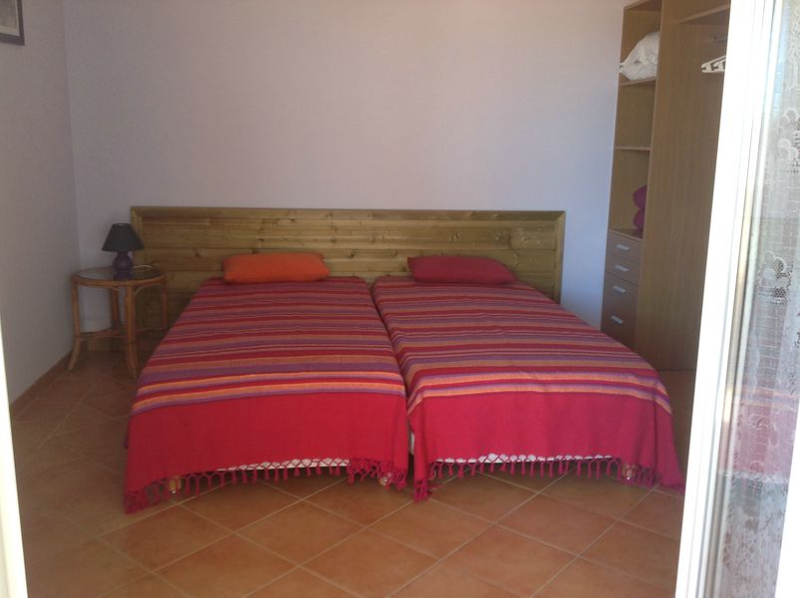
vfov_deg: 40.6
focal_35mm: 35
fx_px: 808
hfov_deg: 52.7
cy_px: 299
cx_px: 400
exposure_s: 1/17
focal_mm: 4.28
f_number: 2.4
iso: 50
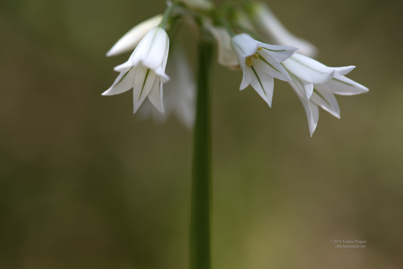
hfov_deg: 19.4
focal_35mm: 105
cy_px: 134
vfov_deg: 13.1
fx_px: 1176
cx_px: 202
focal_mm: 105
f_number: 8
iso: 200
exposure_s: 1/320
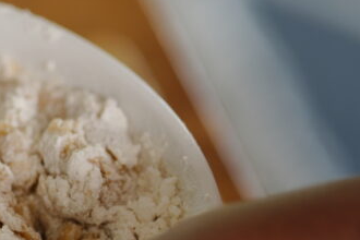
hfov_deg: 7.8
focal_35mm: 261
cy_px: 256
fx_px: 2610
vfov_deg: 5.3
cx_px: -127
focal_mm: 56
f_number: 1.6
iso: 100
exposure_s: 1/50
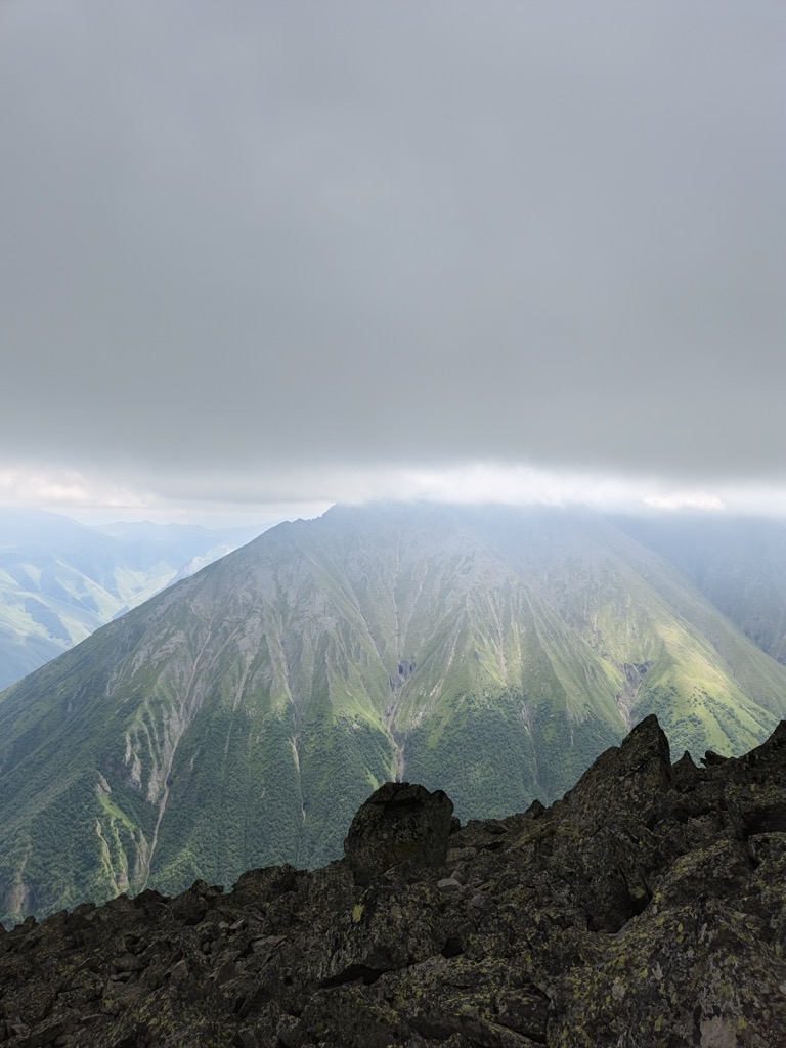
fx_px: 696
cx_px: 393
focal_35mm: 23
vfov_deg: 73.9
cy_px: 524
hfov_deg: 58.9
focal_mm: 5.56
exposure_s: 1/528
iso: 52
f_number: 1.8
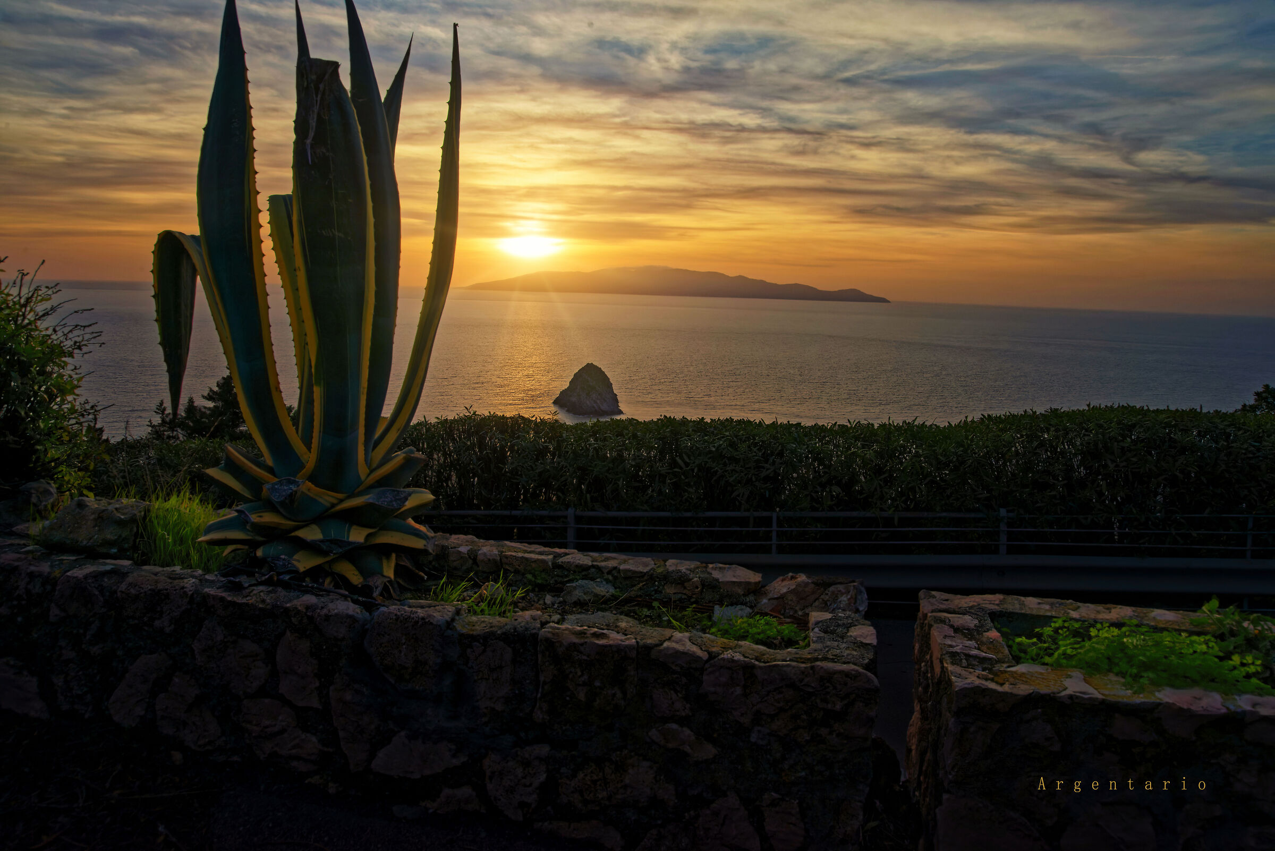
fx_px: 850
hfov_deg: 73.7
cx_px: 638
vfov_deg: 53.2
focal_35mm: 24
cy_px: 426
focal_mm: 24
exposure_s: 1/320
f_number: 14
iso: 125
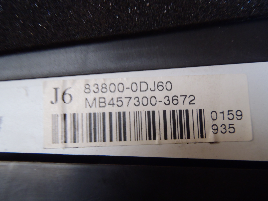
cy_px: 100
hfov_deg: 50.1
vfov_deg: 38.7
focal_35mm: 37
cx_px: 134
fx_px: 286
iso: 200
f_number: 4.7
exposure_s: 1/13
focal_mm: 6.64
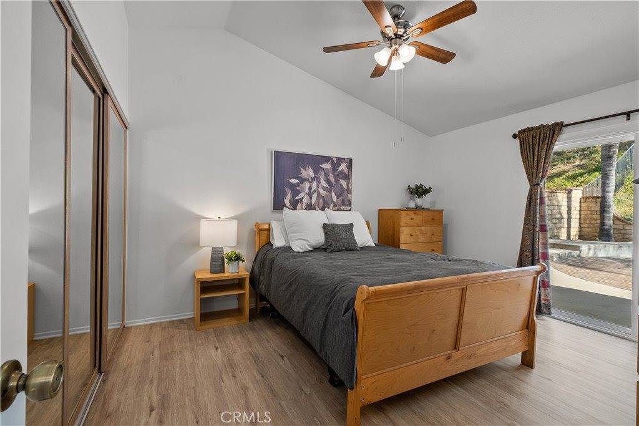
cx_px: 320
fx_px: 284
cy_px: 213
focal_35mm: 16
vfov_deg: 73.8
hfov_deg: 96.7
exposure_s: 1/8
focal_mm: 16
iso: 250
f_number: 9
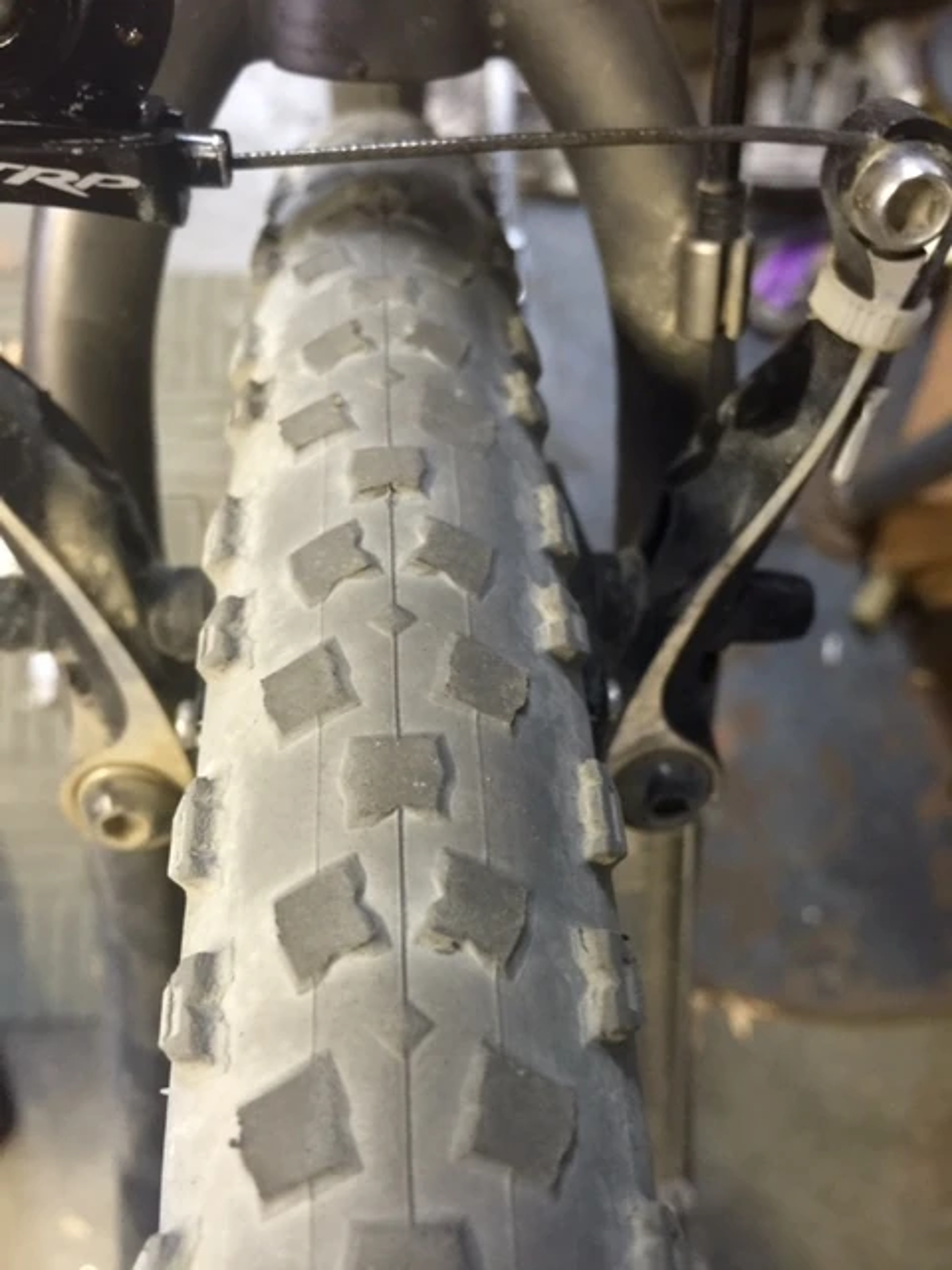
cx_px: 476
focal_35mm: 29
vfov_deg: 61.7
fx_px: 1063
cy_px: 635
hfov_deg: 48.2
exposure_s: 1/8
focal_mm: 4.15
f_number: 2.2
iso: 125
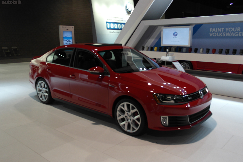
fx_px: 202
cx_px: 122
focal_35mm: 30
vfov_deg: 43.6
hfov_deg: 61.9
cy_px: 81
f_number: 3.5
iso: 200
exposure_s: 1/80
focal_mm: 20
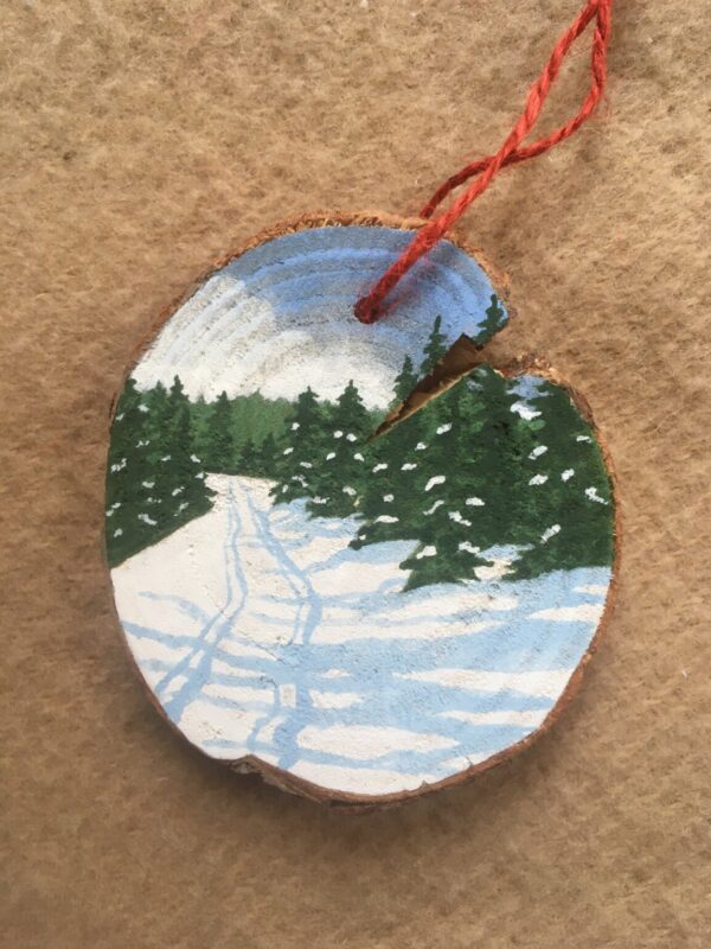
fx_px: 794
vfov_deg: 61.7
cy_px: 474
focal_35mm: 29
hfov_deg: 48.2
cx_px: 356
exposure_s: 1/30
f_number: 2.2
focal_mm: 4.15
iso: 32
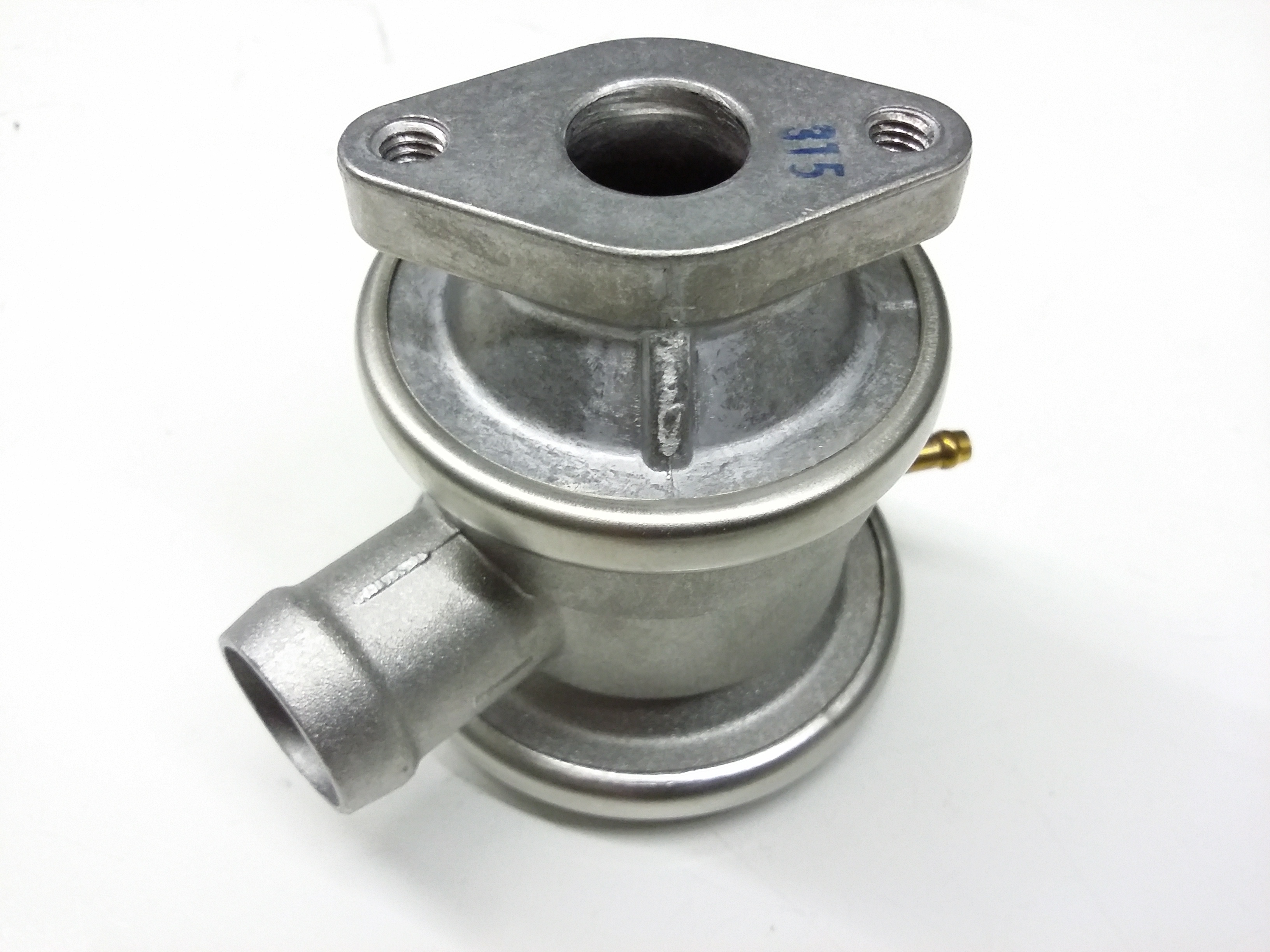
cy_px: 476
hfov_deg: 56.8
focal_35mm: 32
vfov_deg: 44.2
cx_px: 635
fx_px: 1174
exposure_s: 1/15
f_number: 2.4
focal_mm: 3.4
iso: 250
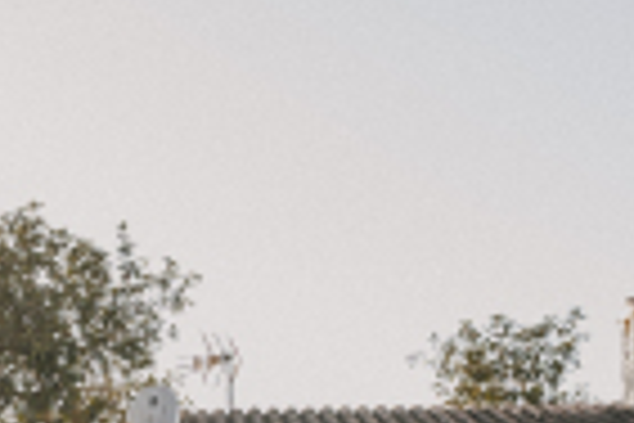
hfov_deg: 22.6
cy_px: 587
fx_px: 1532
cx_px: 13
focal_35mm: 87
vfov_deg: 14.8
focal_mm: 24
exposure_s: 1/800
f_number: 4
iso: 320
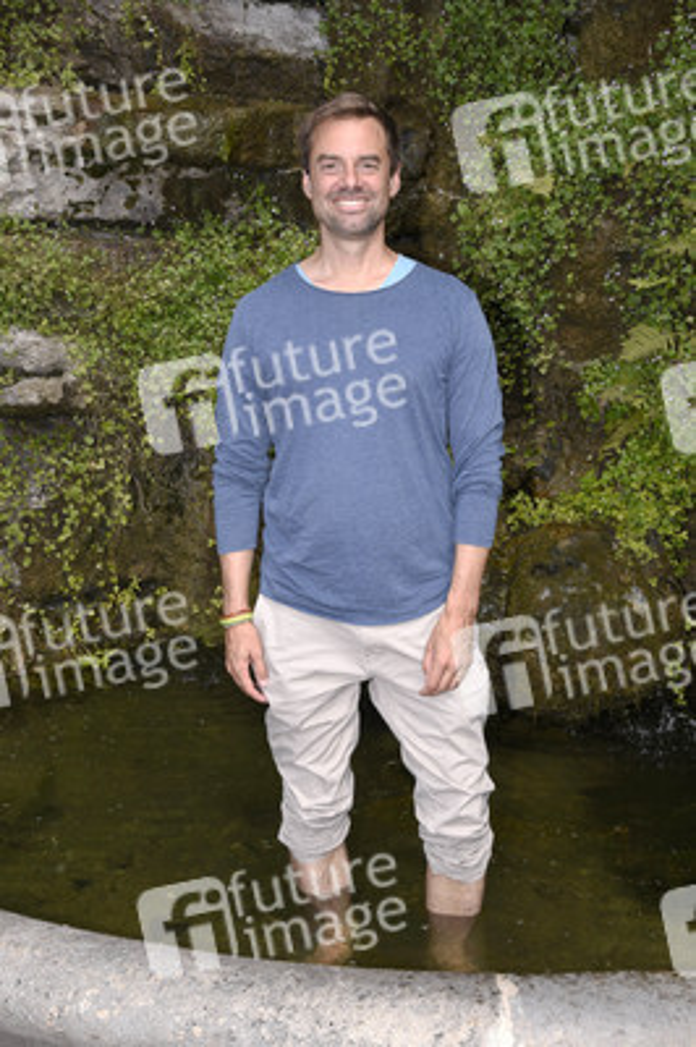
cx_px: 348
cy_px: 524
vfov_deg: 48.5
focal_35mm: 40
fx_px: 1162
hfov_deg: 33.3
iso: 250
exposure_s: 1/160
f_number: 11
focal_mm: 40
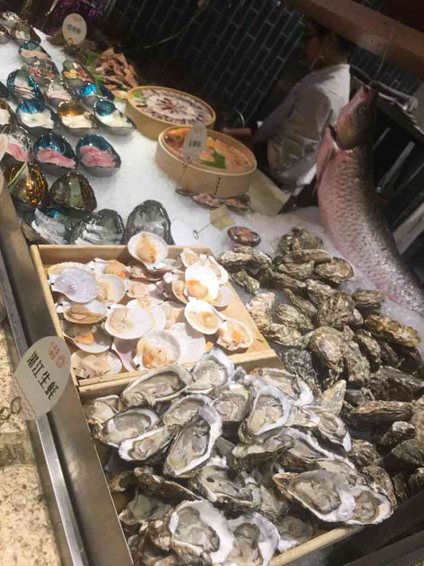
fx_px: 474
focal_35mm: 29
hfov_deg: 48.2
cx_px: 212
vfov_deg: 61.7
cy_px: 283
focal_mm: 4.15
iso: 40
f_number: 2.2
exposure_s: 1/33
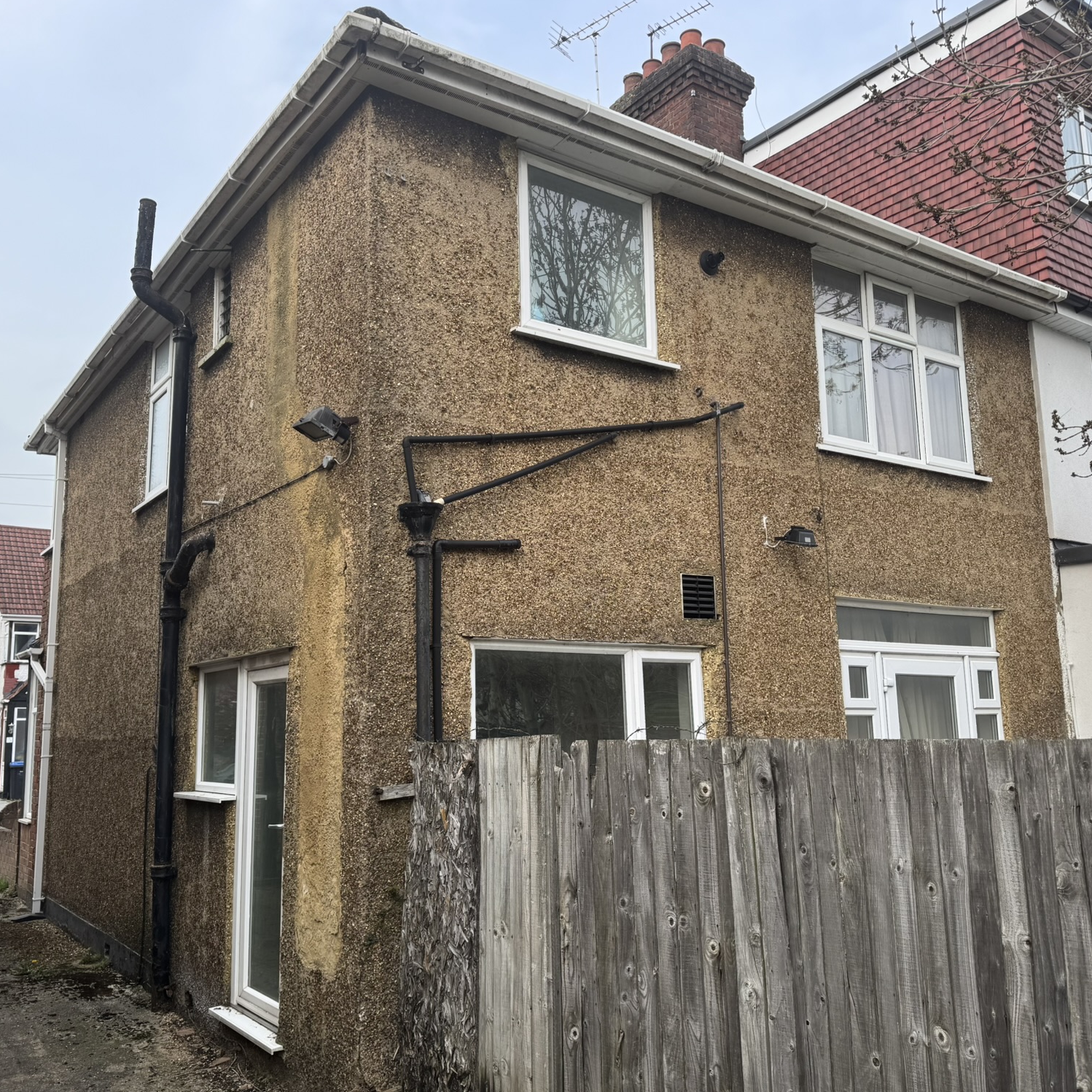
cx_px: 522
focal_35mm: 29
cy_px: 553
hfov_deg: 55.6
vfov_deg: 55.6
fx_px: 1035
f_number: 1.78
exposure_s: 1/1042
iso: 80
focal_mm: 6.76
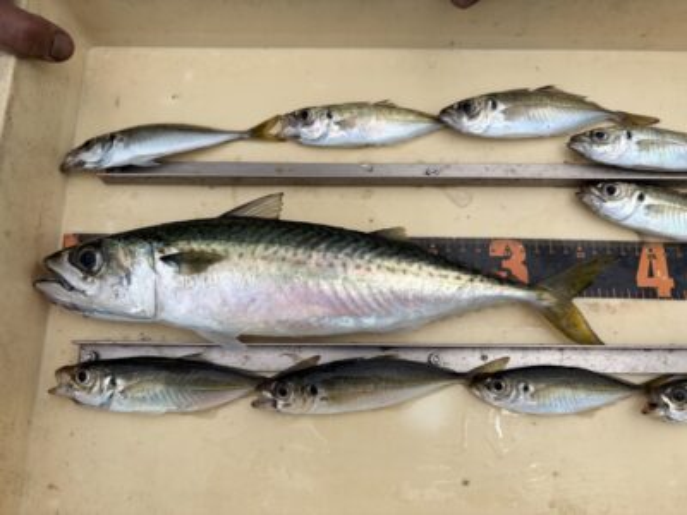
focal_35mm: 26
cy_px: 258
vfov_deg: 53.1
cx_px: 344
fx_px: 516
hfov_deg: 67.3
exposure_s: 1/5814
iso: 50
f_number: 1.6
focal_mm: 5.96
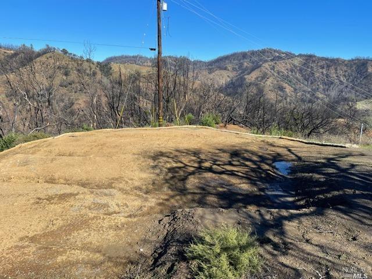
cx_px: 186
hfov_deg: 67.3
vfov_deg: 53.1
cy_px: 140
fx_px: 279
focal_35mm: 26
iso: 32
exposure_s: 1/2247
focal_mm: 5.1
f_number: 1.6
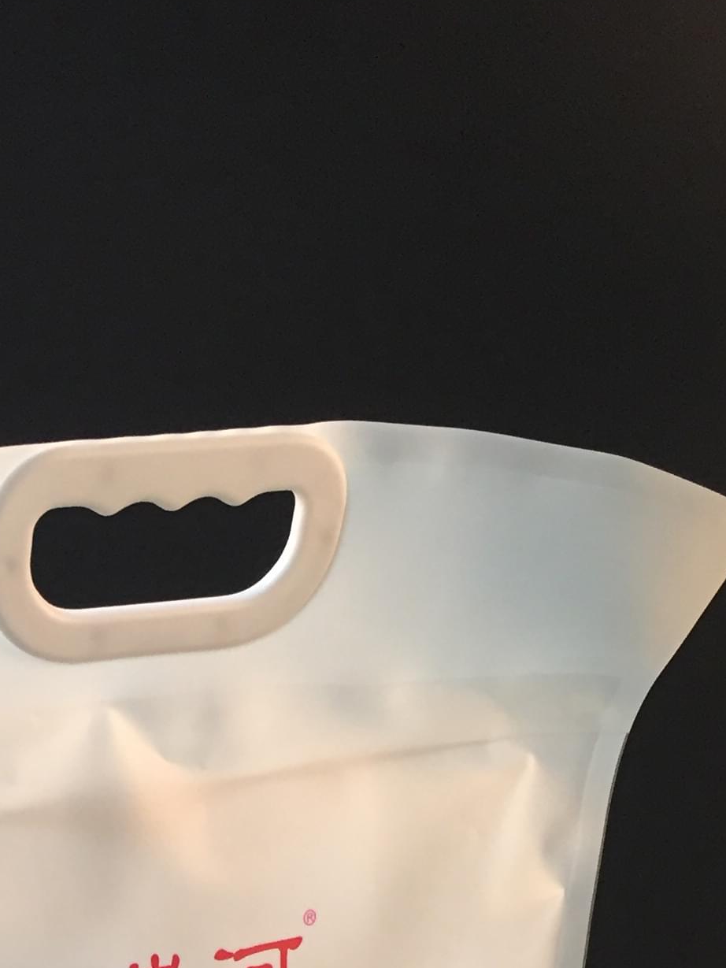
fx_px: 2153
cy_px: 1224
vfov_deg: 22.8
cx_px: 69
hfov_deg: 18.8
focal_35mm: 77
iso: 160
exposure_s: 1/33
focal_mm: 4.15
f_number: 2.2
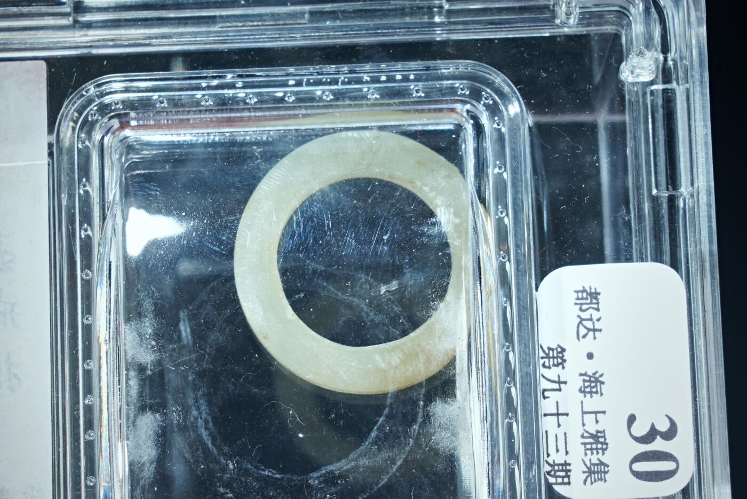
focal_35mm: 157
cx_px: 374
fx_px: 3258
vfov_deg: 8.7
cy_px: 250
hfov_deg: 13.1
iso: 100
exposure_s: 1/160
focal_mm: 105
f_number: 18
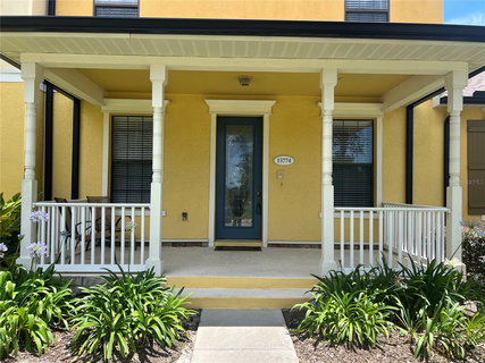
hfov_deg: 67.3
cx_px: 242
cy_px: 182
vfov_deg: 53.0
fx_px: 364
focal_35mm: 26
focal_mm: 5.7
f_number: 1.5
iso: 50
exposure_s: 1/1488
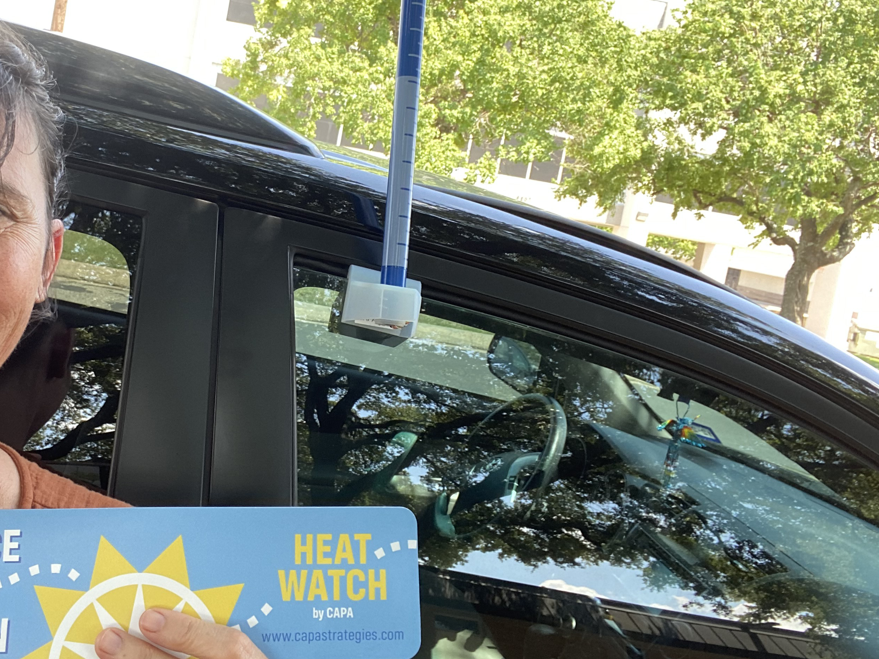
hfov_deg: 49.1
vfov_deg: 38.4
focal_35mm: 37
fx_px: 940
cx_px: 279
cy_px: 249
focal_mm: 2.71
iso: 64
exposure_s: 1/122
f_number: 2.2
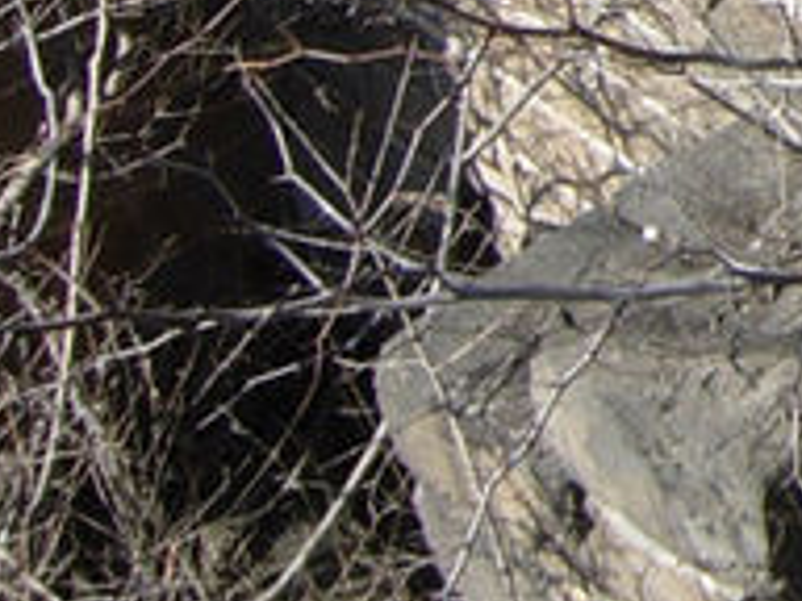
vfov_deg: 6.1
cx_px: 2352
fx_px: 5421
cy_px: -714
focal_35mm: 234
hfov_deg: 7.5
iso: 50
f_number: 4.8
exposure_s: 1/287
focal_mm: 7.5
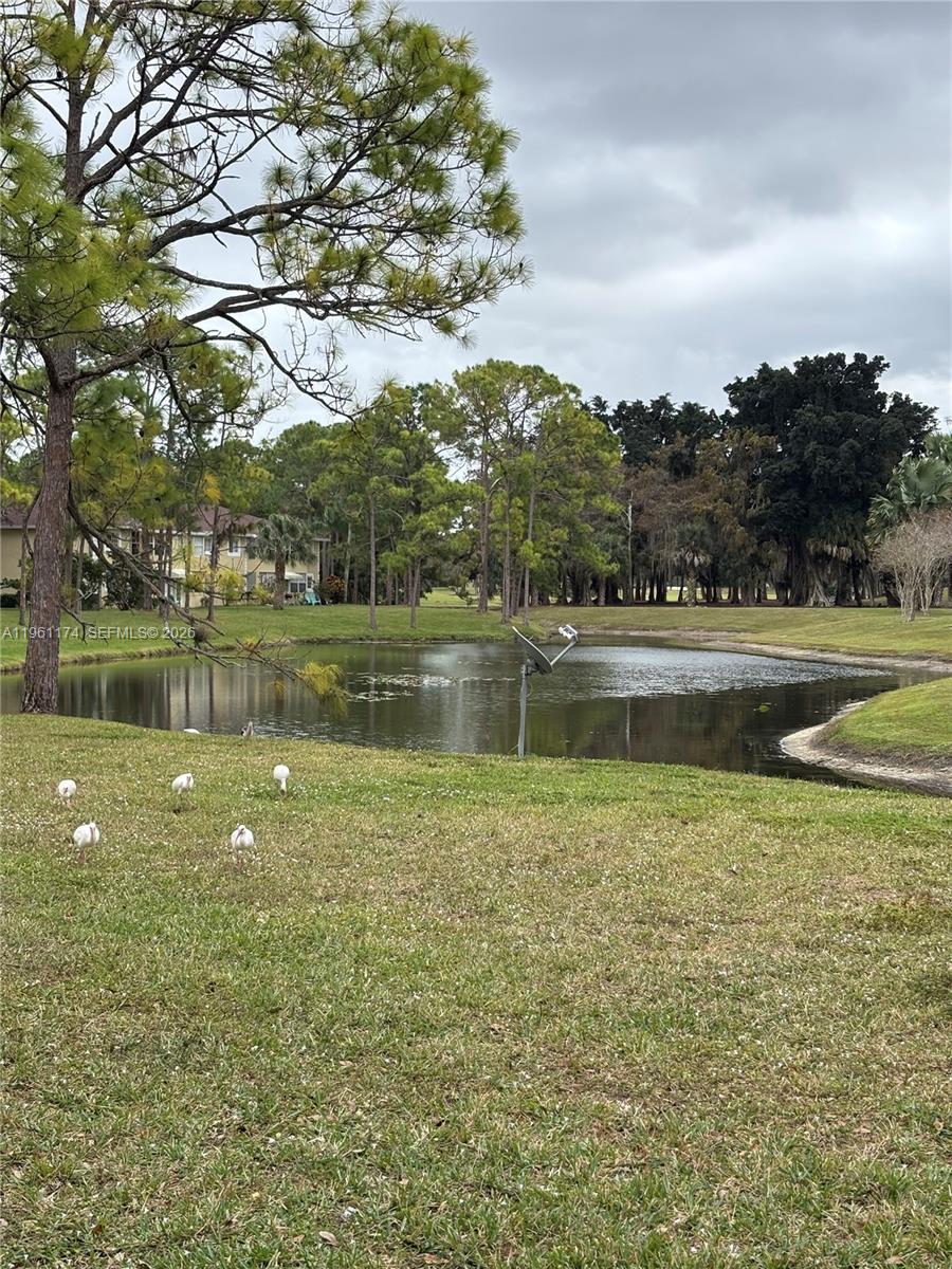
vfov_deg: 36.8
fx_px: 1907
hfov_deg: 28.0
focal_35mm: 52
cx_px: 476
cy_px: 634
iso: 32
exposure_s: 1/918
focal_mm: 5.96
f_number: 1.6
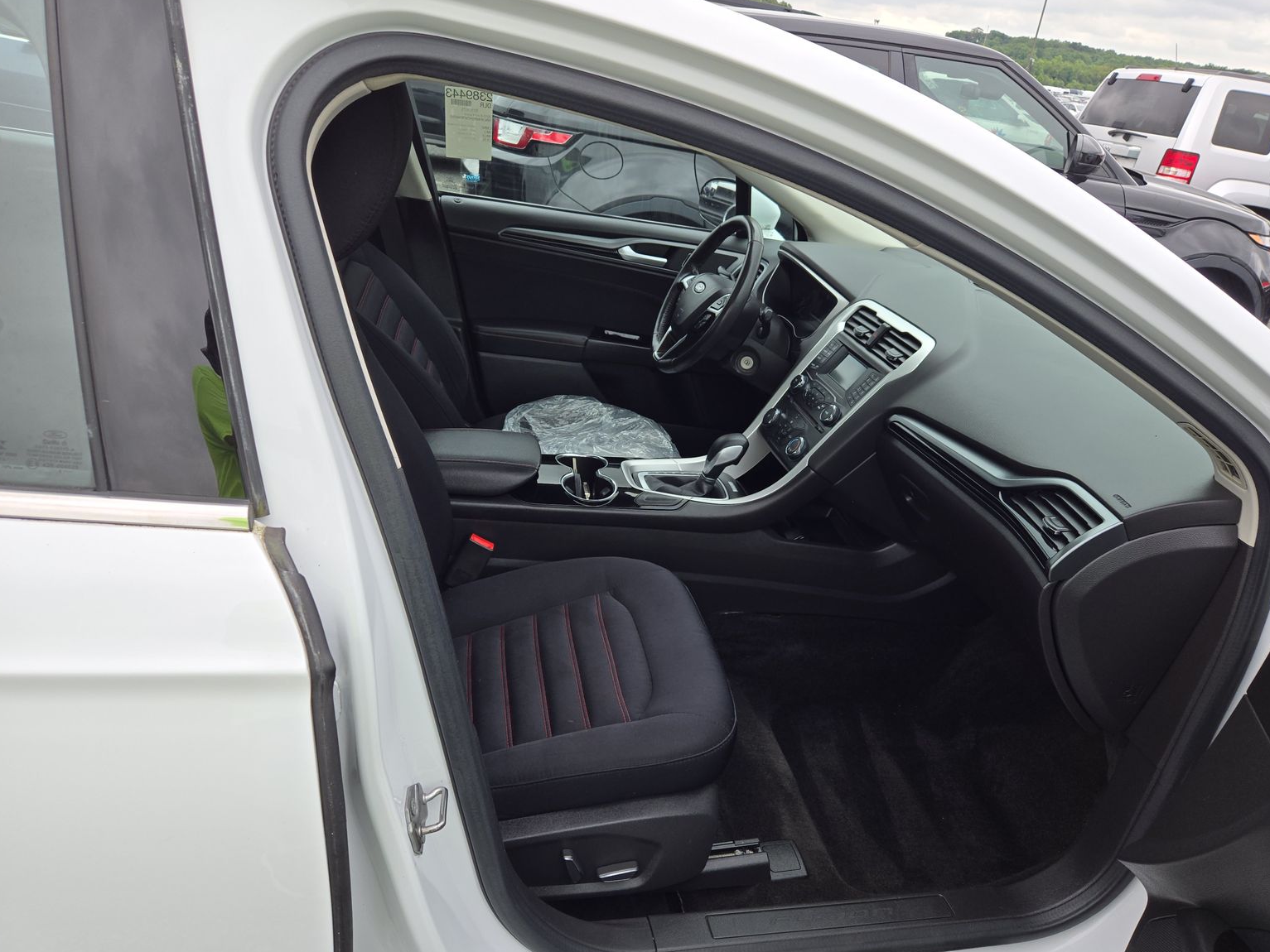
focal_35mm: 24
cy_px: 487
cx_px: 652
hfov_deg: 71.6
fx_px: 881
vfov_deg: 56.8
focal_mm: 5.4
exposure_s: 1/366
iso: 25
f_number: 1.8
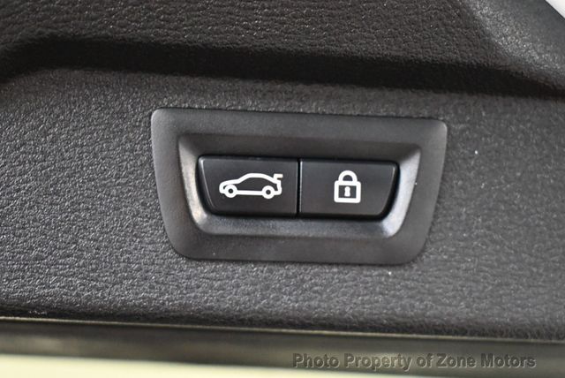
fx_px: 1100
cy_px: 189
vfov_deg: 19.5
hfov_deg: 28.8
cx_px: 282
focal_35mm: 70
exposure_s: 1/60
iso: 6400
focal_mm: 35
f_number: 4.5
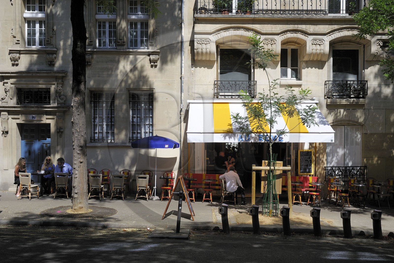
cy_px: 132
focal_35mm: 35
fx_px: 383
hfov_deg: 54.4
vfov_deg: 37.8
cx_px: 197
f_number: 11
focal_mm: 35
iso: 200
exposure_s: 1/200
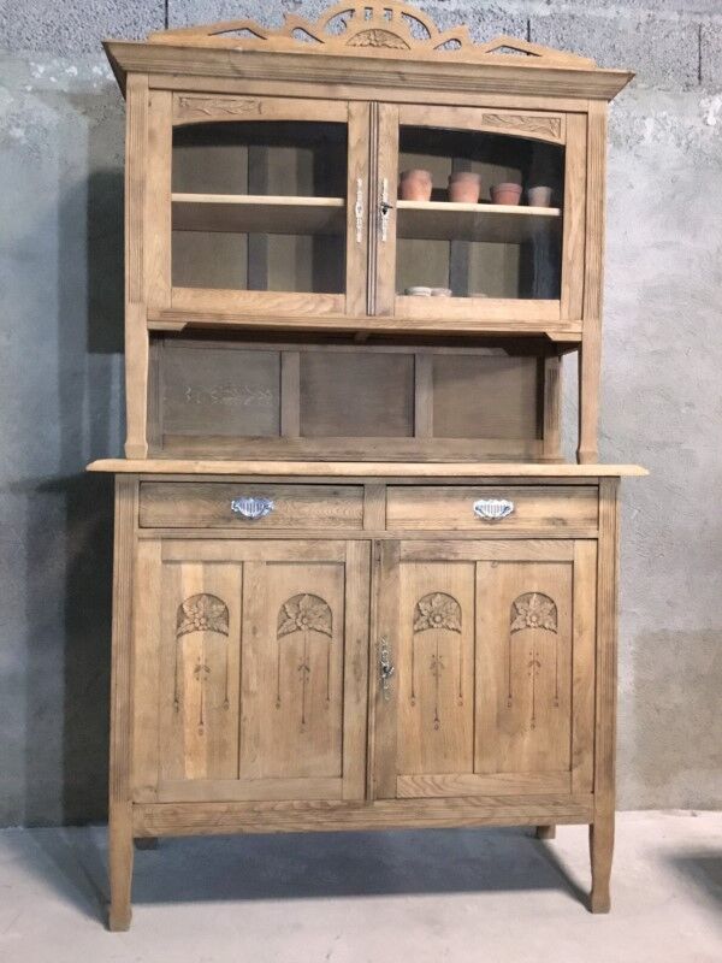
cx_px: 361
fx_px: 862
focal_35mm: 31
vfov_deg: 58.4
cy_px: 482
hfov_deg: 45.4
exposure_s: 1/17
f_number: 2.4
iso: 320
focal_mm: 3.3
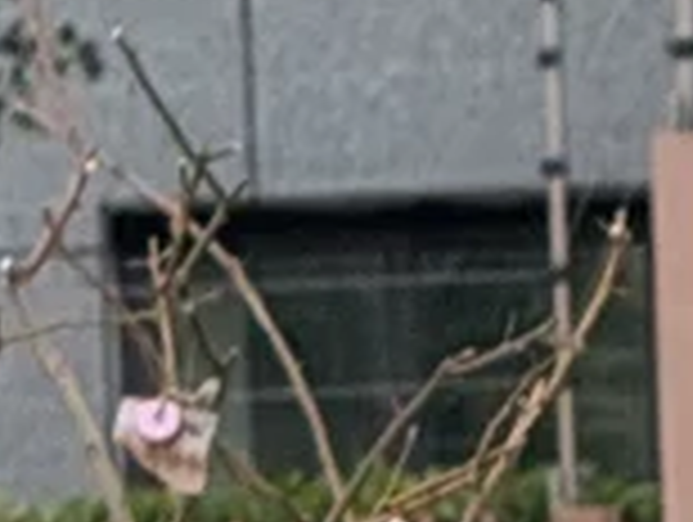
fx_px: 22437
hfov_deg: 1.8
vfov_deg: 1.3
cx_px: 1058
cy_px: 2340
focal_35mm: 1119
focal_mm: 15.66
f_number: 2.8
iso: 125
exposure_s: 1/99
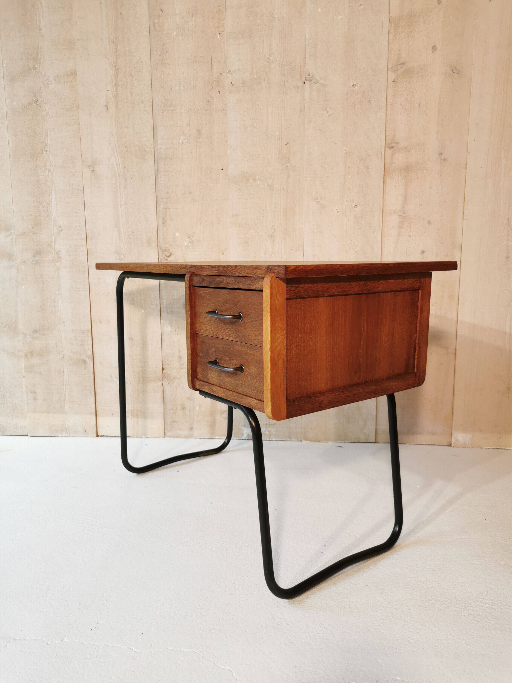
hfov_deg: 51.4
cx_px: 256
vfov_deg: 65.3
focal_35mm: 27
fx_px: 532
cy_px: 342
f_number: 1.8
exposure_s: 1/50
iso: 100
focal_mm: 5.58
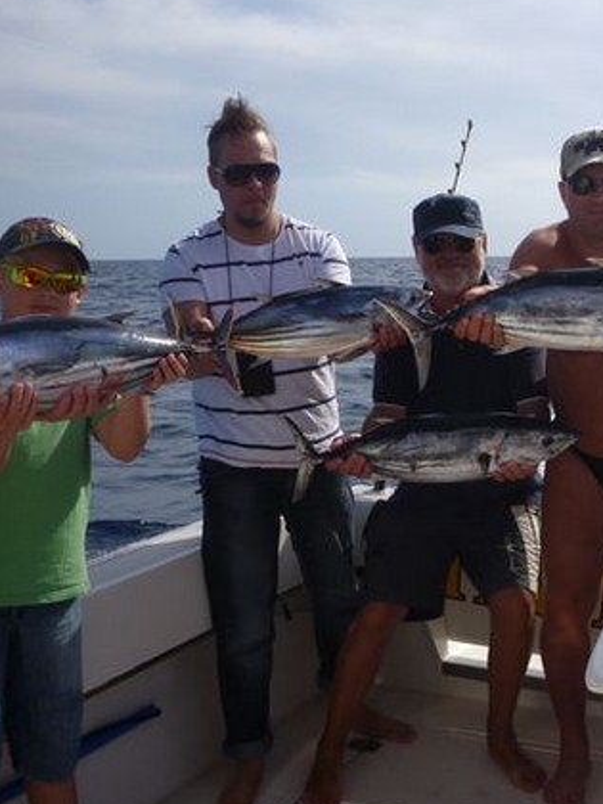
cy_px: 392
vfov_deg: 44.8
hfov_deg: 33.1
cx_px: 509
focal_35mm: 42
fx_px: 976
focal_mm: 4.9
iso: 100
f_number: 3.3
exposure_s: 1/1300
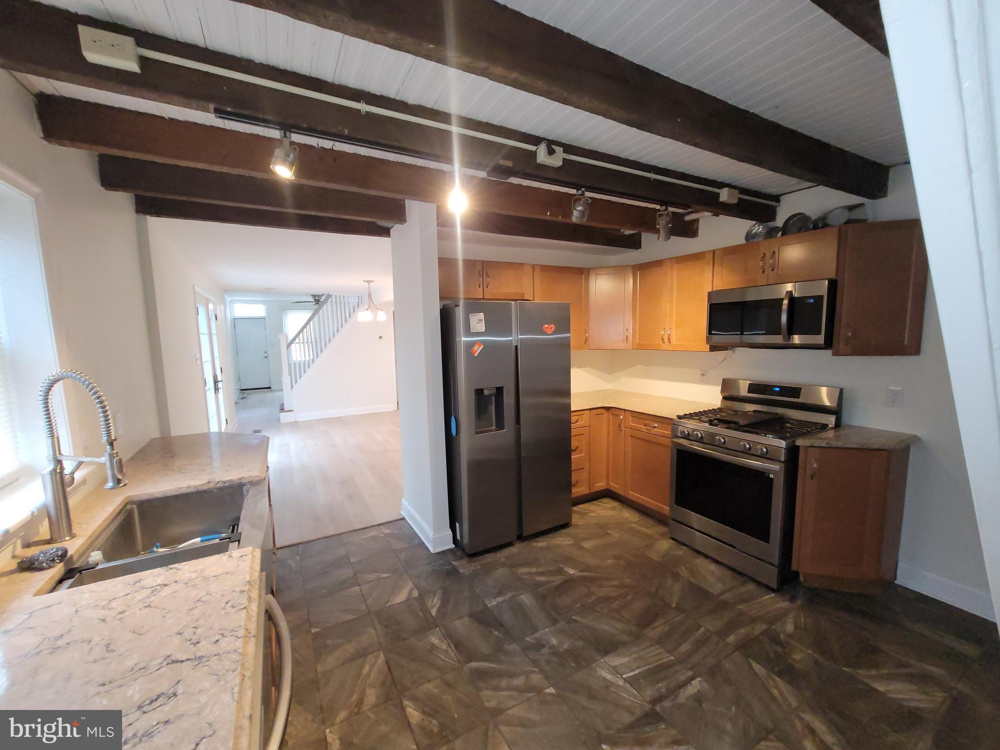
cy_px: 375
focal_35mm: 13
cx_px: 500
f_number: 2.2
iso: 400
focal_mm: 2.2
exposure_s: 1/60
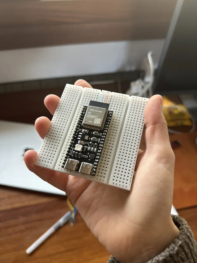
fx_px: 182
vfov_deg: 71.6
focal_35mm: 24
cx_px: 98
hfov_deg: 56.8
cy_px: 132
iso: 160
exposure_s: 1/121
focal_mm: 6.86
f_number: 1.78
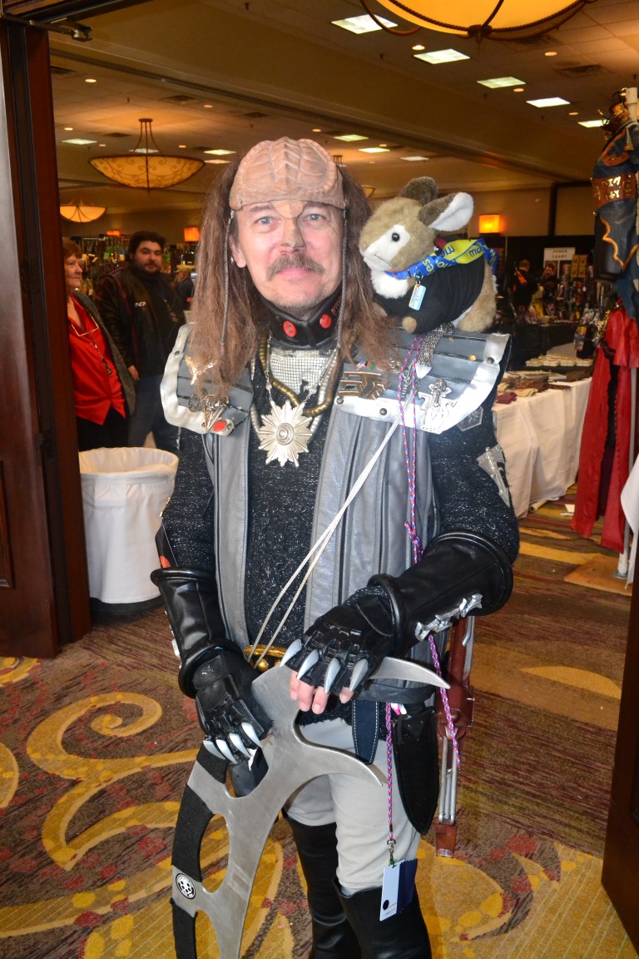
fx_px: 799
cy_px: 480
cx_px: 320
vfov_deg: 61.9
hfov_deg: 43.6
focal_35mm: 30
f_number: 7.1
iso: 3200
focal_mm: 20
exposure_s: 1/60
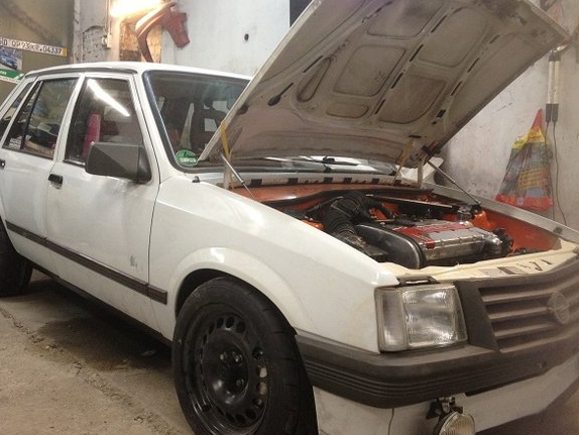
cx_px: 281
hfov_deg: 47.8
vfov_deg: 36.8
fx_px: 653
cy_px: 230
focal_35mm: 39
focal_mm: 4.28
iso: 200
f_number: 2.4
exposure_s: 1/20
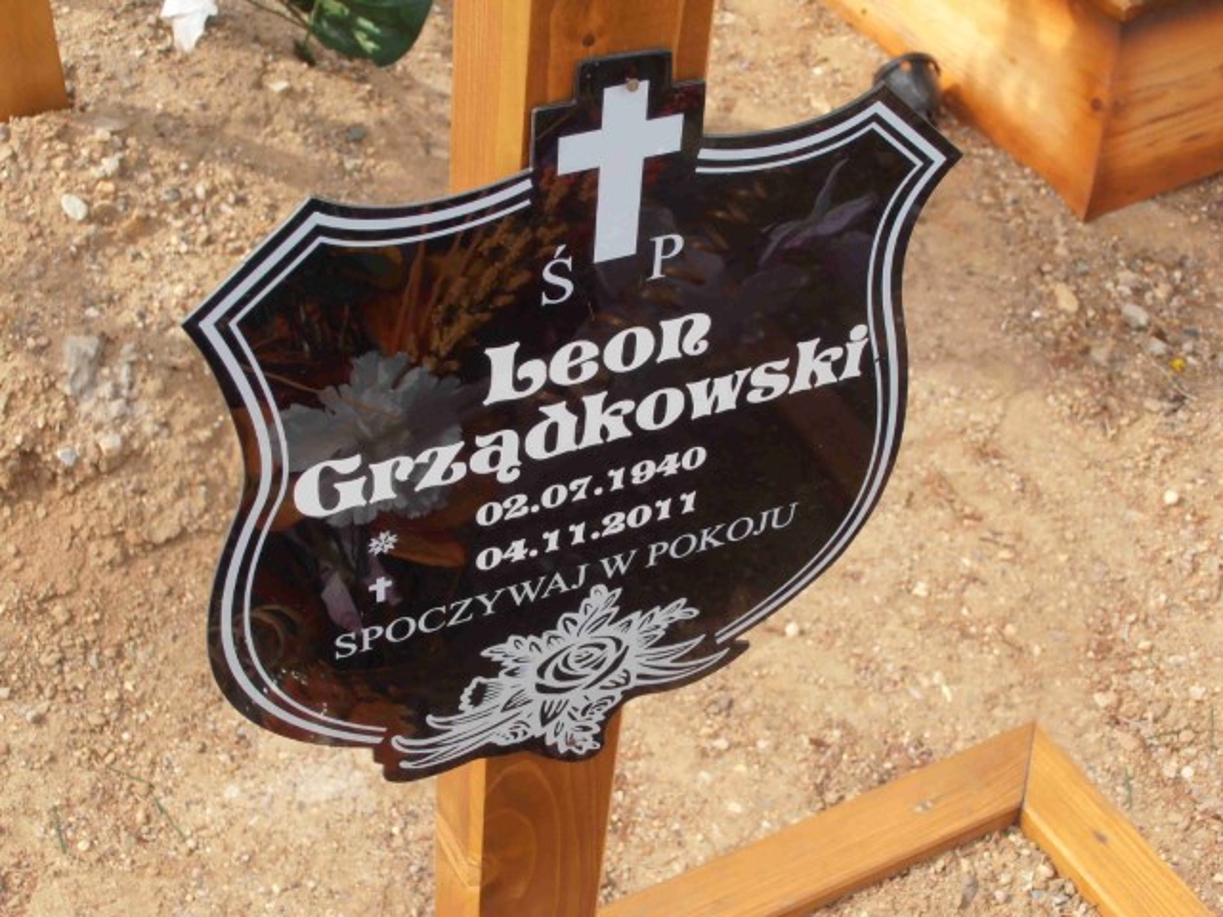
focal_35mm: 57
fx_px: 2014
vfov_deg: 25.7
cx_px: 612
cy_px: 458
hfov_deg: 33.8
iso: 80
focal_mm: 10.04
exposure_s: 1/320
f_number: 4.5
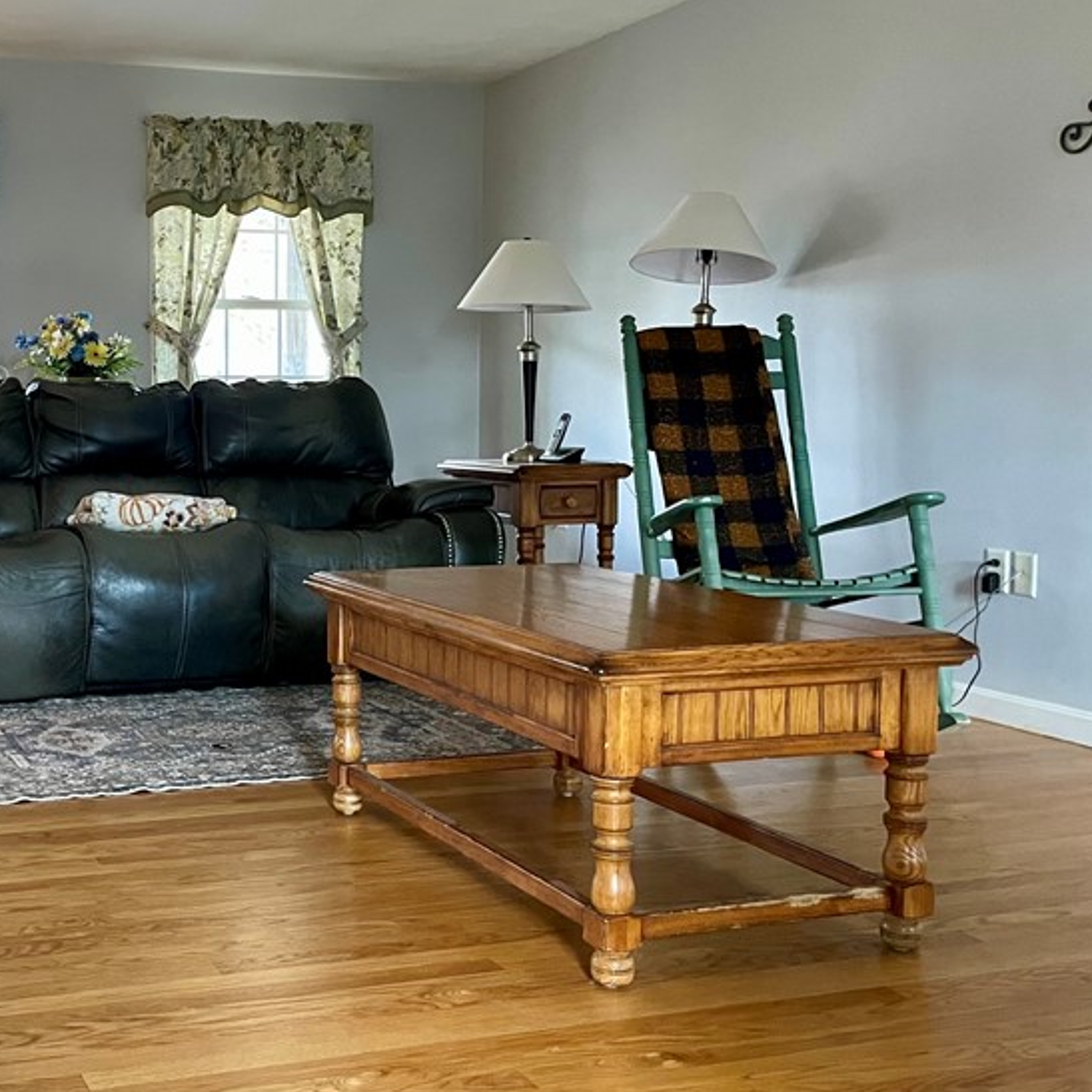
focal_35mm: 43
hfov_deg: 37.7
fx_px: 1535
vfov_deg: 39.1
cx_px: 210
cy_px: 509
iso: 400
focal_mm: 4.2
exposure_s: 1/40
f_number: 1.6
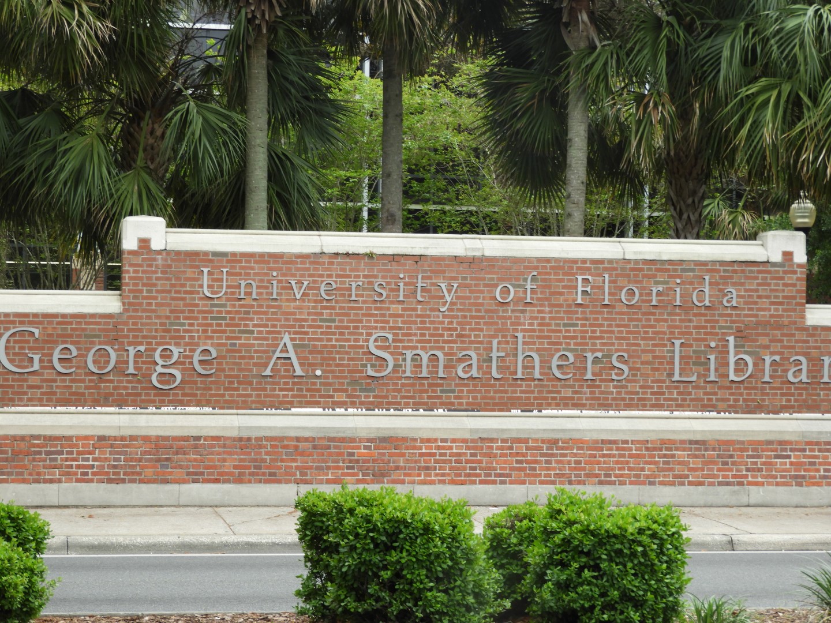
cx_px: 416
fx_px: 2281
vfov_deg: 15.6
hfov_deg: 20.7
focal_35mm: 95
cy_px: 312
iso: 100
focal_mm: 17
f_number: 4.8
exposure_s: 1/100
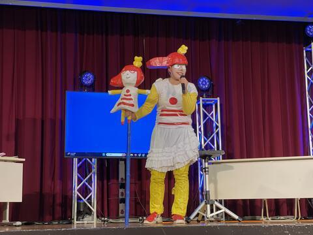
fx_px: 579
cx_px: 156
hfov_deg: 30.3
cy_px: 118
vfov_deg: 22.9
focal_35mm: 64
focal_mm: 7.5
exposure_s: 1/60
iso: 125
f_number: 2.2
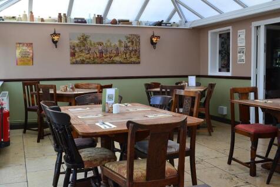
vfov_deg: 34.2
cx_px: 140
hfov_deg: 49.6
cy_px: 94
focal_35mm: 39
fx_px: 303
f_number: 8
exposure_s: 1/60
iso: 400
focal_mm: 26
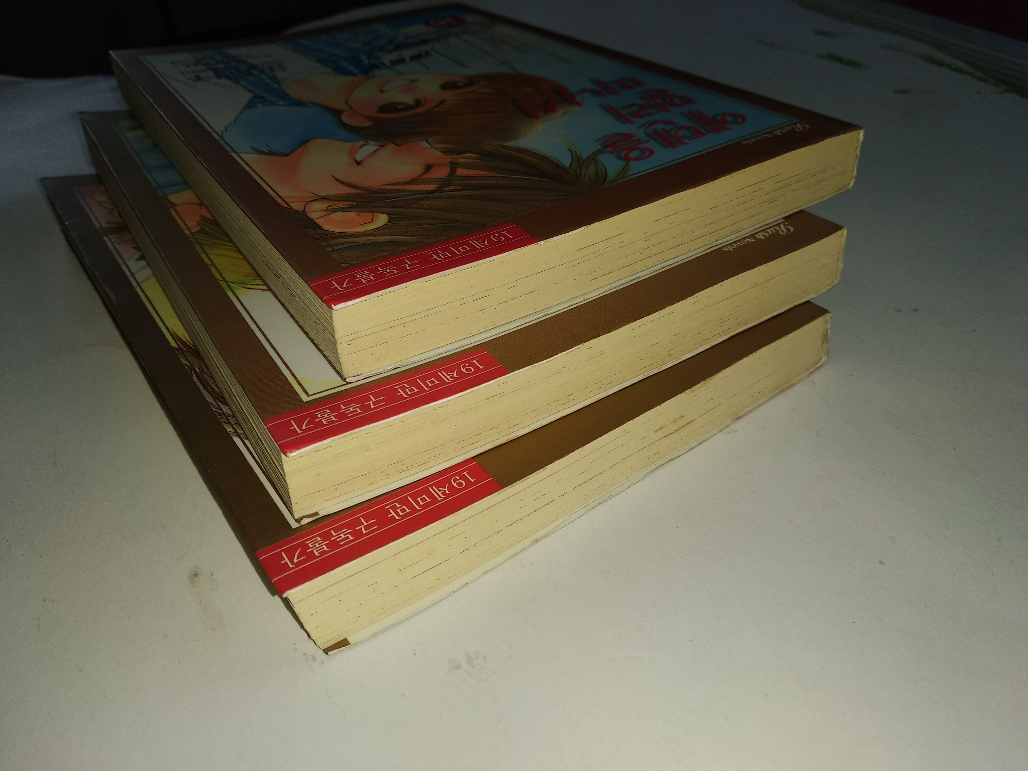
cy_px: 386
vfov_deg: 53.1
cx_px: 514
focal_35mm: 26
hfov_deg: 67.3
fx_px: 772
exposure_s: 1/100
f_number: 2.2
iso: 100
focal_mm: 3.81
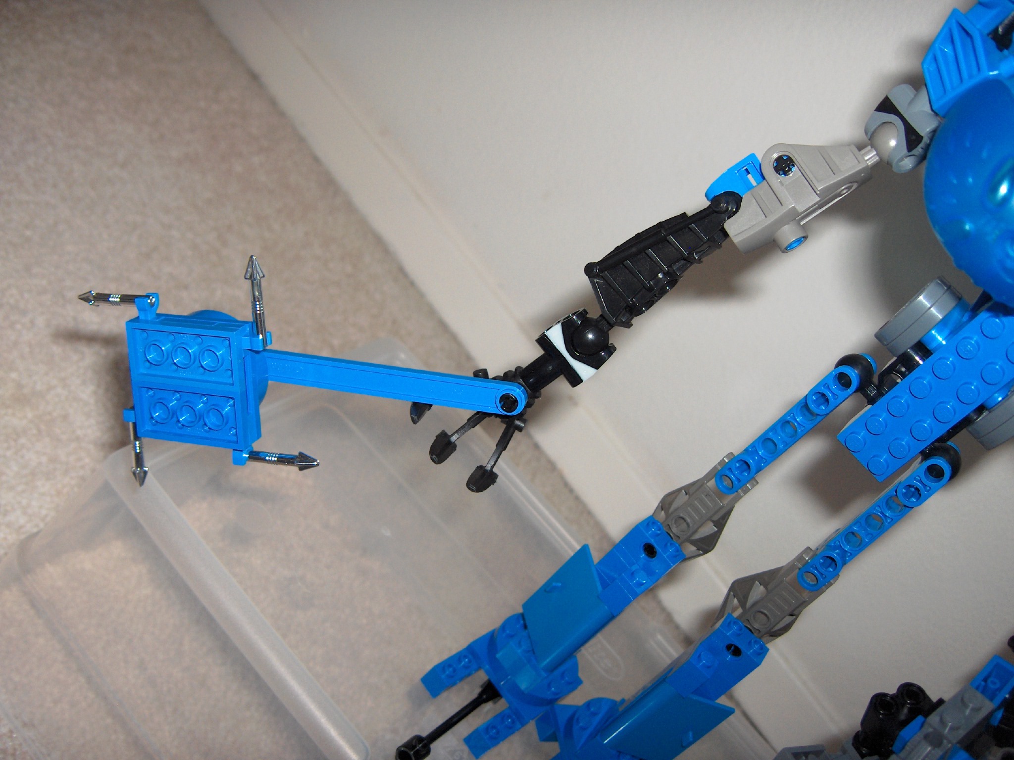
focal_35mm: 39
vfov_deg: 36.8
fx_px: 1142
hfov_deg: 47.9
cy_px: 380
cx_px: 507
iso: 100
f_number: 2.8
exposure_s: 1/60
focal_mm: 8
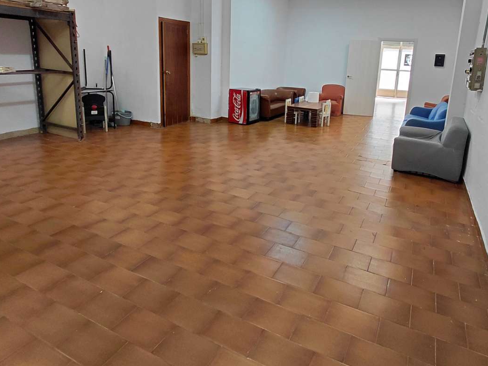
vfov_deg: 57.5
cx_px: 278
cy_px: 120
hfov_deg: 73.5
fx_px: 324
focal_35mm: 23
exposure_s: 1/50
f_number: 2.2
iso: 125
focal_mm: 1.64
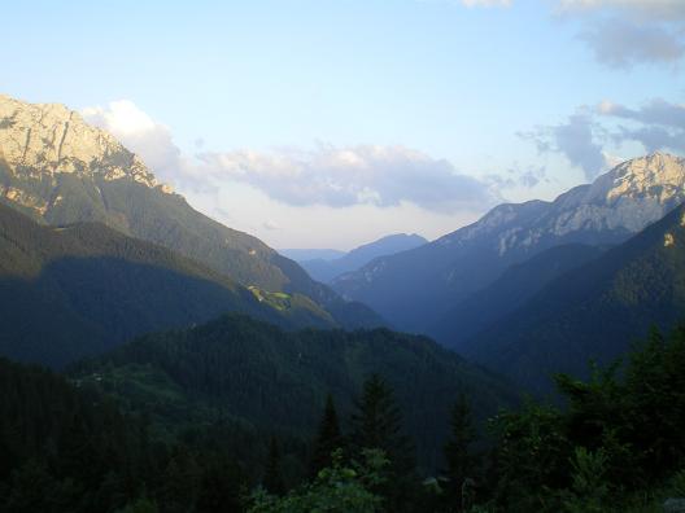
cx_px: 342
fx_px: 752
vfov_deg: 37.7
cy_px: 256
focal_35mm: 38
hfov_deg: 49.0
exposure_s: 1/50
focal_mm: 6.3
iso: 64
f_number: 4.6
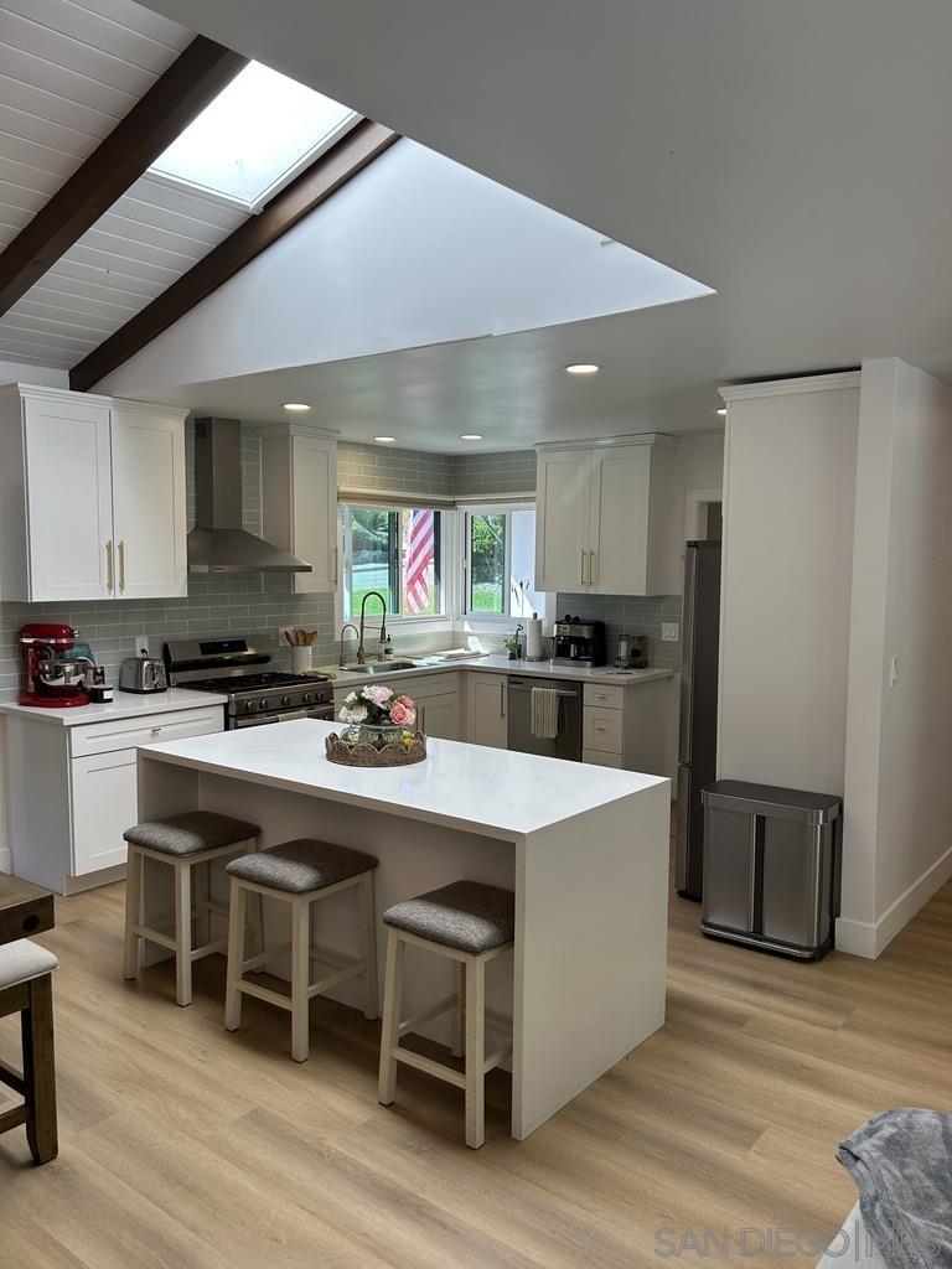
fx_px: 953
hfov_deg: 53.1
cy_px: 634
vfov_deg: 67.3
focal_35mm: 26
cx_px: 476
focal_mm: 5.7
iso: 50
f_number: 1.5
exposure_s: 1/294
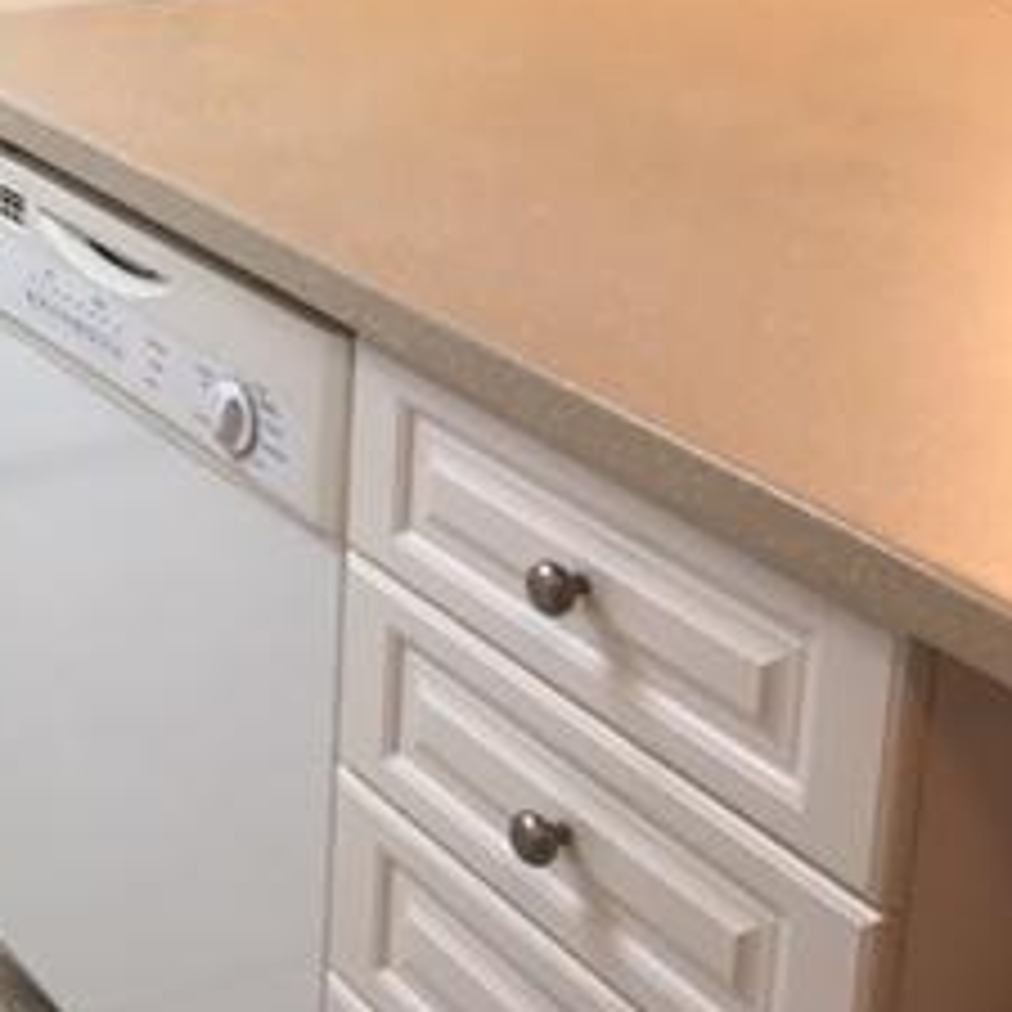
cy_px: 54
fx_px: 2415
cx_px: -414
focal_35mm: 73
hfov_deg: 20.8
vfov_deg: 22.9
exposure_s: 1/30
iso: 50
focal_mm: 4.15
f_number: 2.2
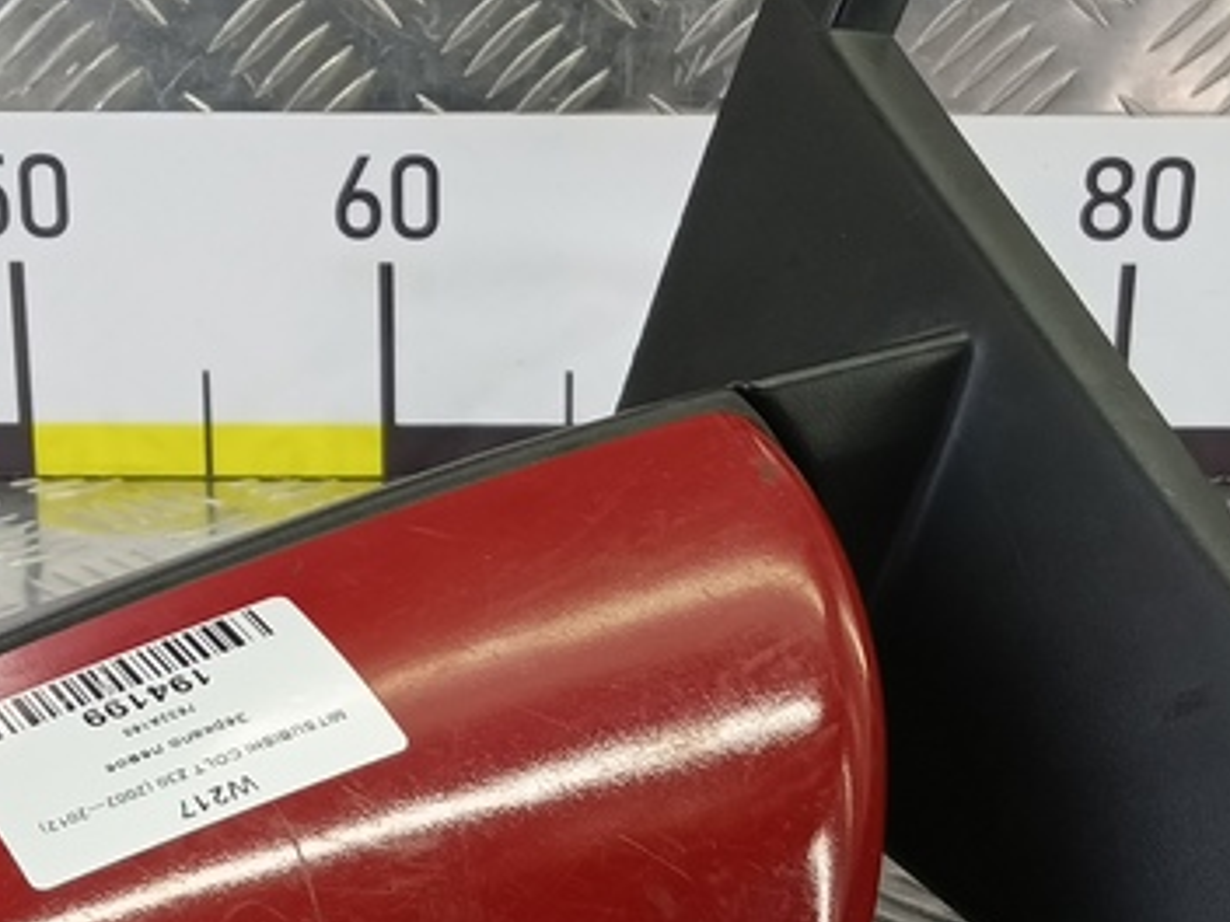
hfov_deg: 28.9
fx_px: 2381
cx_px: 500
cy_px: 625
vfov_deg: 21.8
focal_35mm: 67
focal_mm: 4.11
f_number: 1.6
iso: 135
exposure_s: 1/50
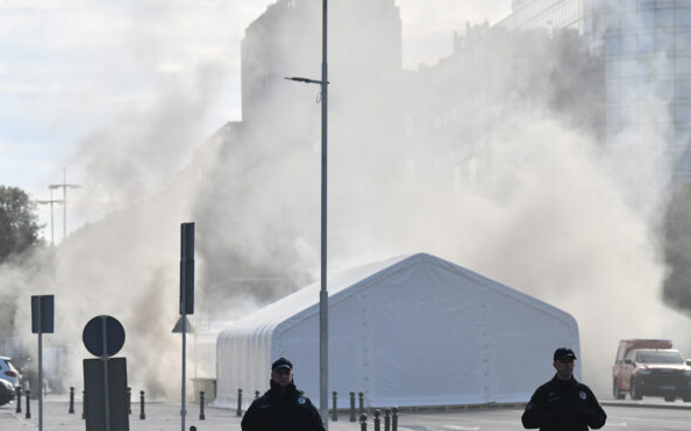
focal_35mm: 211
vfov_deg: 6.2
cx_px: 282
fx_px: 3973
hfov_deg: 9.9
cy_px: 320
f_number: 5
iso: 800
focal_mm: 120
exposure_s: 1/8000
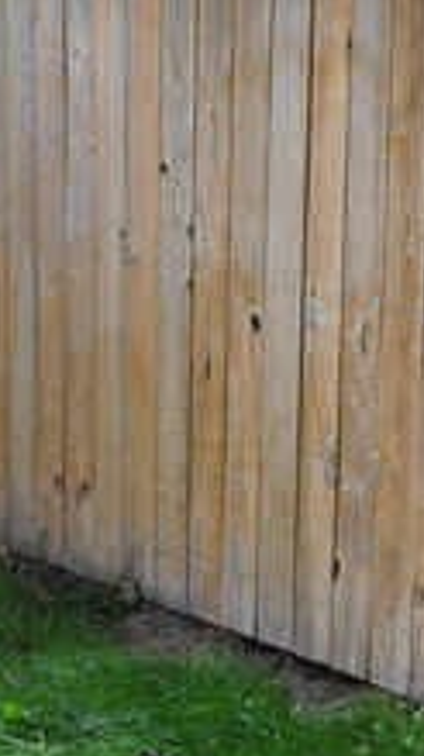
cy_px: 587
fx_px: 2641
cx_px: -117
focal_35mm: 132
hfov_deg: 9.0
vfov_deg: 16.2
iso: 400
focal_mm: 18
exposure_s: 1/100
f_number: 9
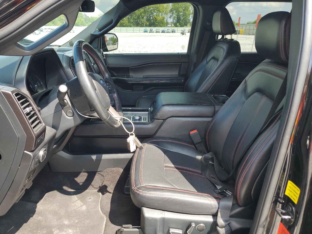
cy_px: 117
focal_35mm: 26
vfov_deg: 53.1
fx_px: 234
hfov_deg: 67.3
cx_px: 156
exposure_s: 1/370
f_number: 1.5
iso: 50
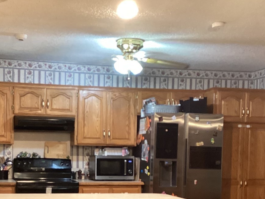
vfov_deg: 20.8
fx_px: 528
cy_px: 182
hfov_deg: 28.1
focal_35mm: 69
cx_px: 102
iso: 400
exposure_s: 1/30
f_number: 2.4
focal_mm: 3.3
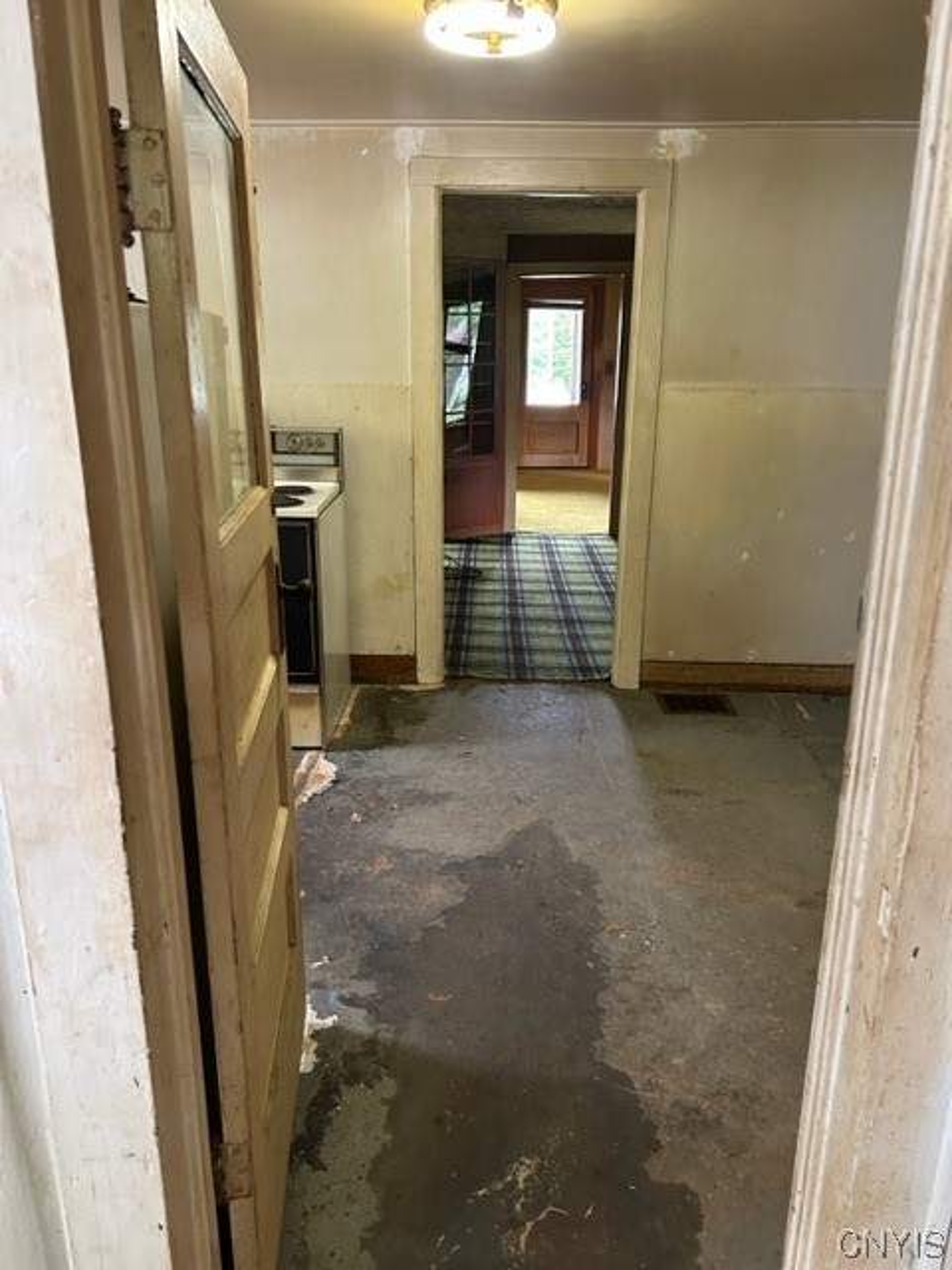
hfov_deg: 53.1
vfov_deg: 67.3
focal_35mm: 26
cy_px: 635
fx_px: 953
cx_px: 476
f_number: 1.5
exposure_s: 1/40
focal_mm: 5.7
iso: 400
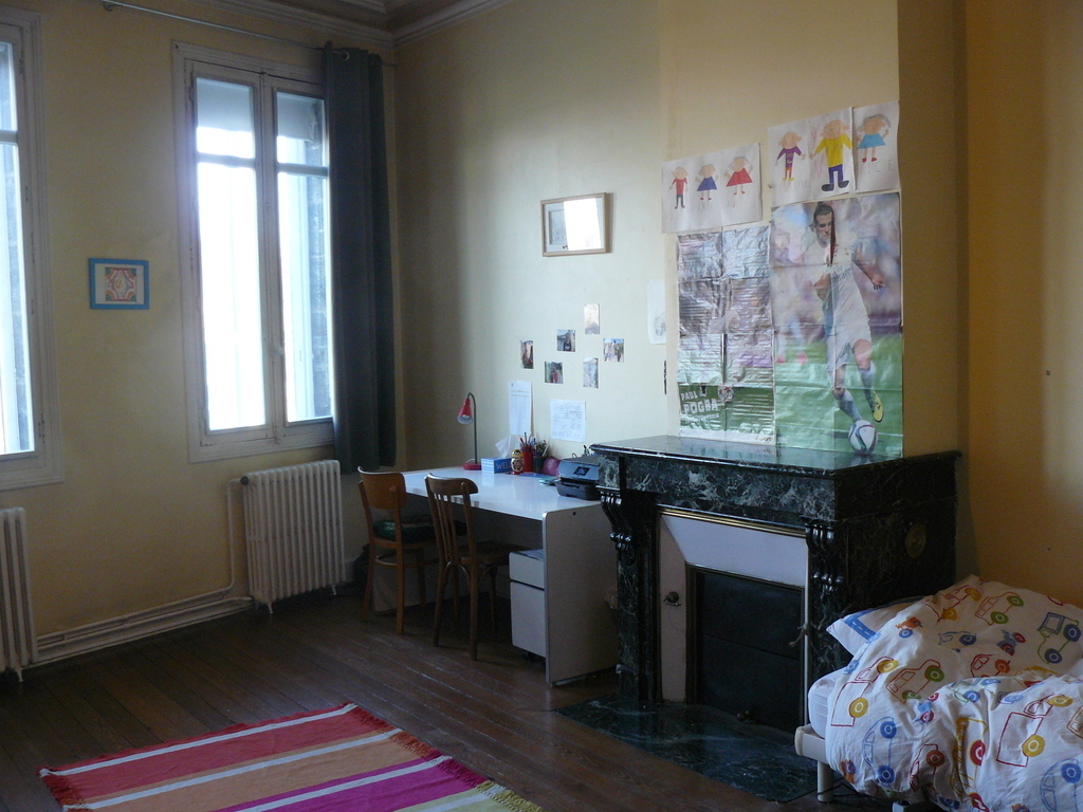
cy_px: 406
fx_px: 1126
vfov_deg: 39.7
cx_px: 542
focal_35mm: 36
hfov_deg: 51.4
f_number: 2.8
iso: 200
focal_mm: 6
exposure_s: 1/20
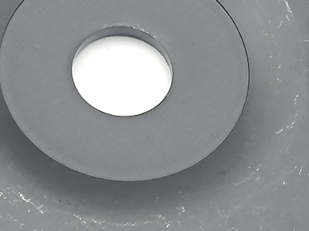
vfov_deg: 6.6
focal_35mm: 226
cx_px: -146
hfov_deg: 8.6
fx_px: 2017
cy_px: 92
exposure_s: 1/136
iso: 50
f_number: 1.8
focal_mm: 5.3
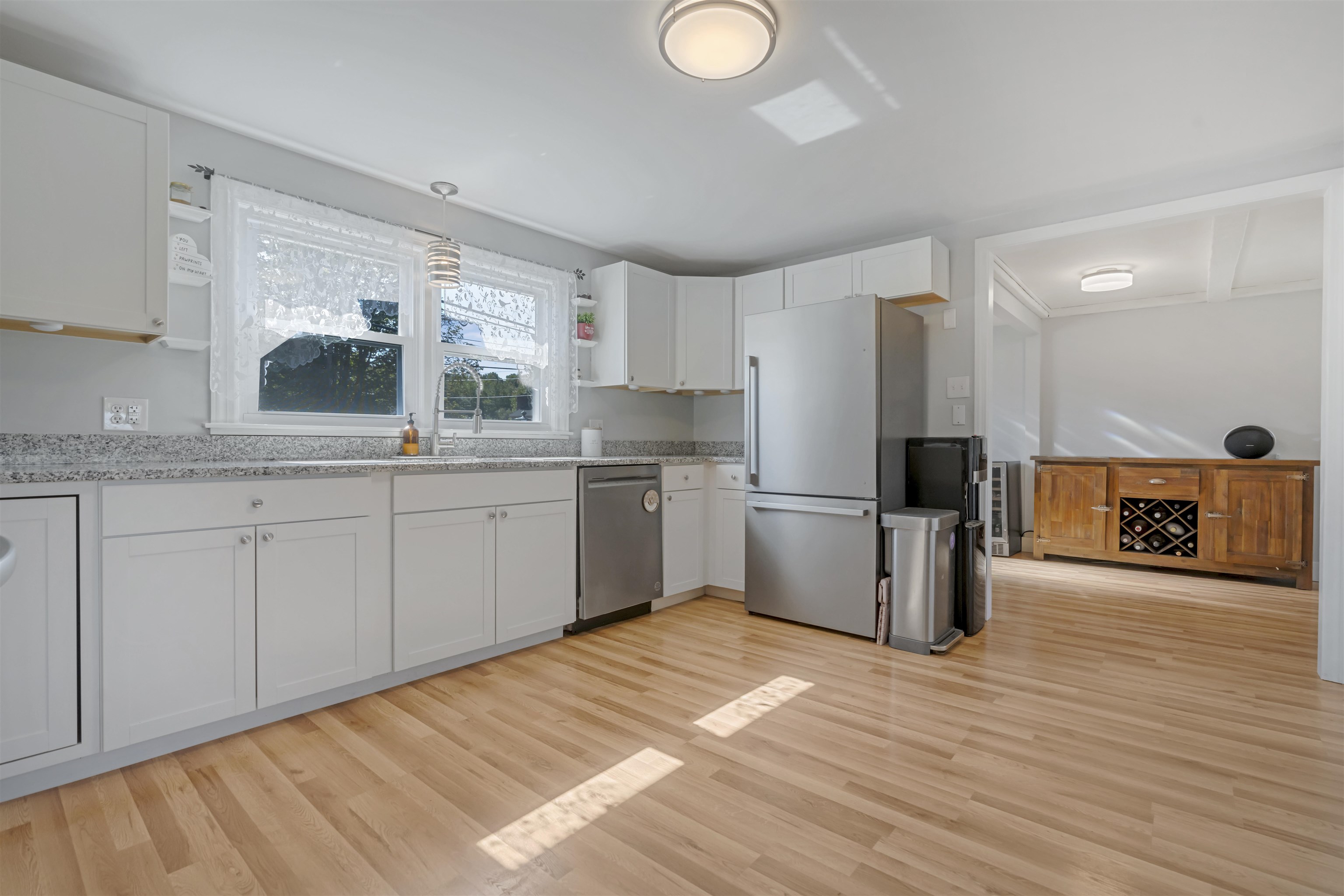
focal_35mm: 16
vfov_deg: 73.8
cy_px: 448
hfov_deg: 96.7
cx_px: 672
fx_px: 597
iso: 800
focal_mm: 16
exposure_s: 1/125
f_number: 8
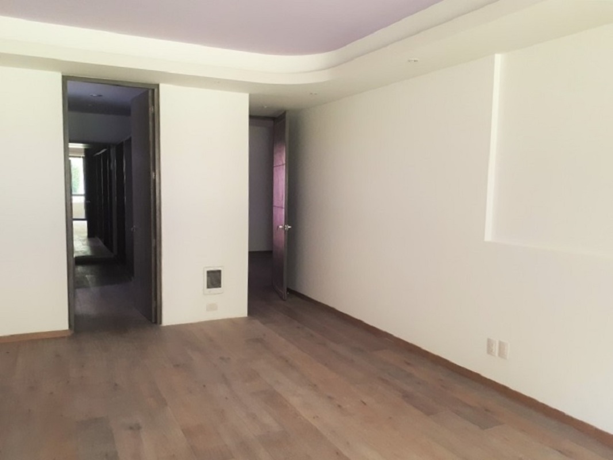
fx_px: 478
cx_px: 306
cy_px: 230
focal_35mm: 27
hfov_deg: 65.3
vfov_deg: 51.4
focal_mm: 3.6
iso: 160
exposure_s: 1/33
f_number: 1.9
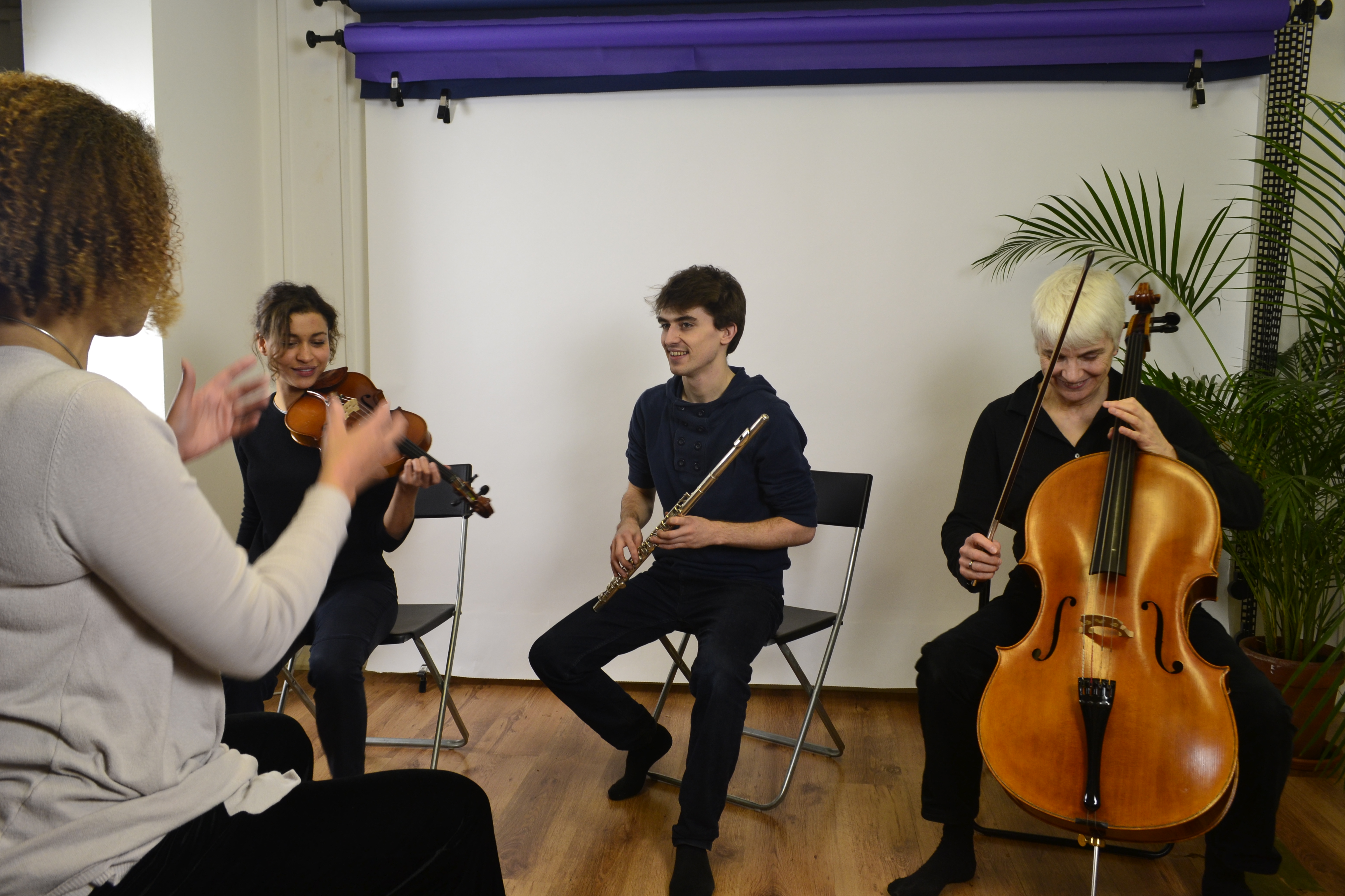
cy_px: 448
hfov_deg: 67.4
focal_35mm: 27
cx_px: 672
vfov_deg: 47.9
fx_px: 1009
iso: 400
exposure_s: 1/40
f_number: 7.1
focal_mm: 18
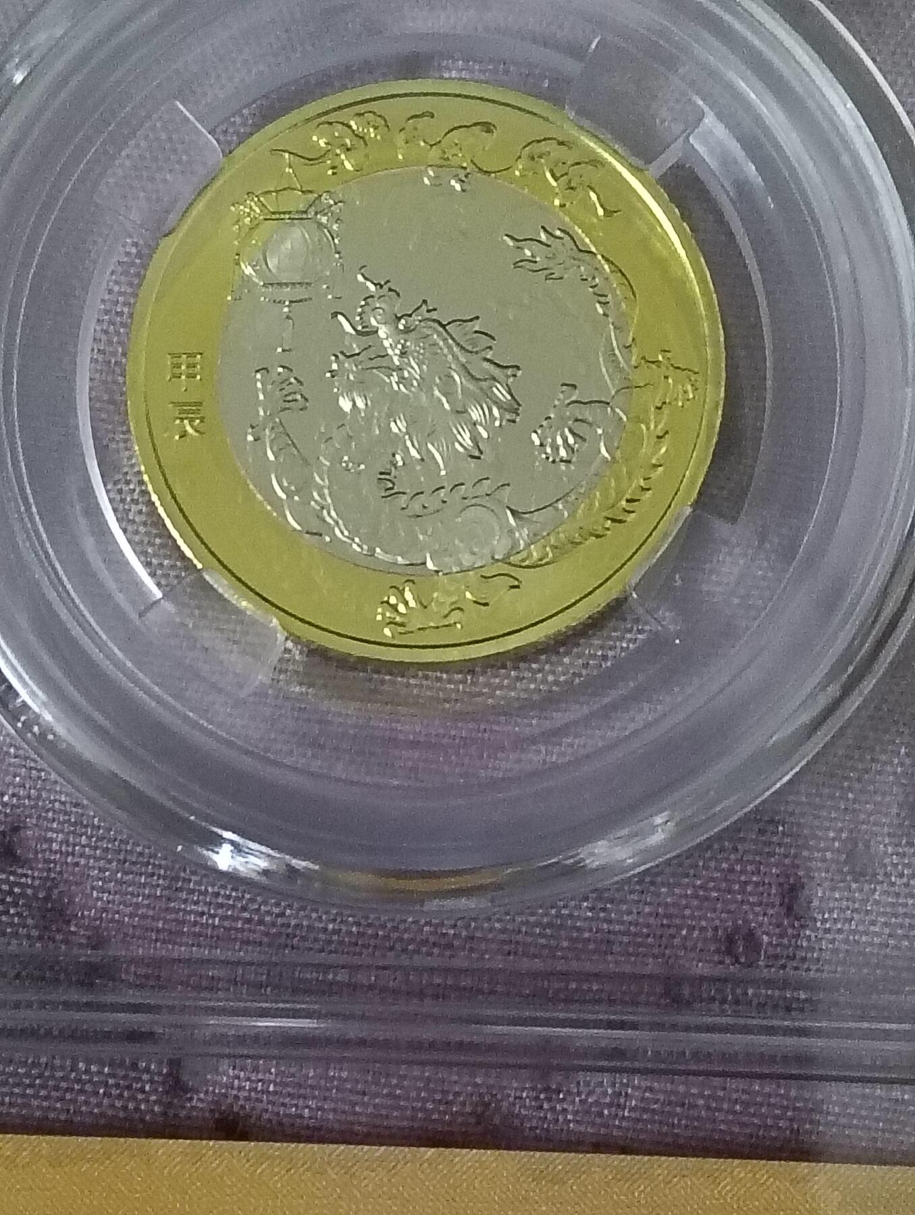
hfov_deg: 21.4
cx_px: 458
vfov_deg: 28.1
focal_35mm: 69
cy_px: 608
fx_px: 2426
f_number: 1.8
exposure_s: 1/20
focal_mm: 3.98
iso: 1250
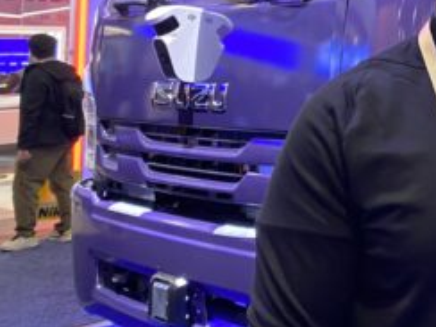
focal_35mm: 64
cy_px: -11
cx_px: 522
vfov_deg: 22.0
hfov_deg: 26.8
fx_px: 806
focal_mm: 4.25
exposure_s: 1/58
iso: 200
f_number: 1.8
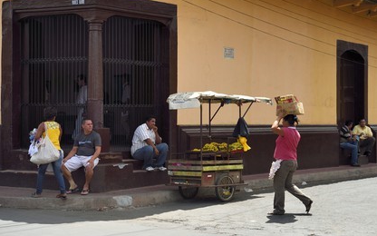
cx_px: 188
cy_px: 110
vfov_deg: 18.1
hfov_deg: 28.6
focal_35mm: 72
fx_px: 740
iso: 200
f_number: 8
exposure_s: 1/250
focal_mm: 70
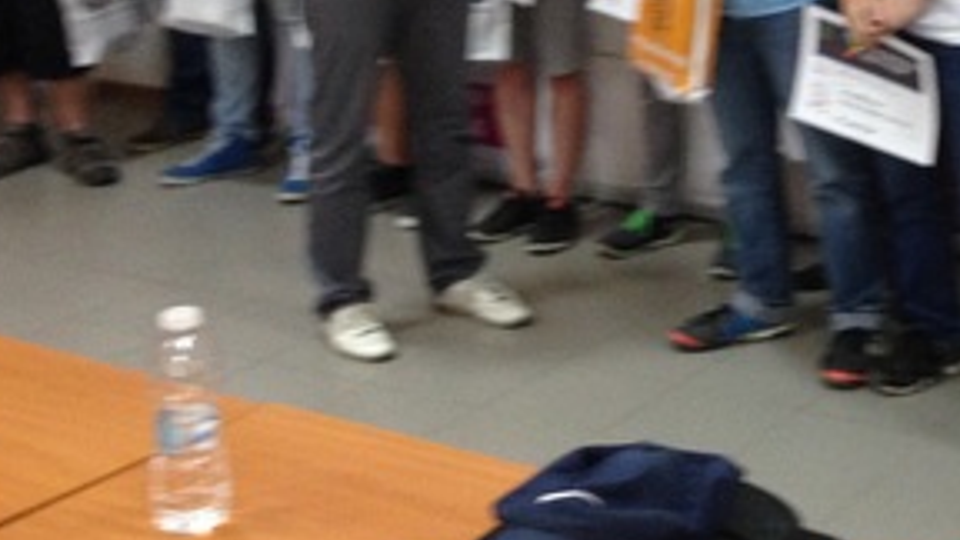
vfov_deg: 14.7
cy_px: -57
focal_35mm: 80
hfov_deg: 25.7
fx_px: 2036
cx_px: 857
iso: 200
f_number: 2.4
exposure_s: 1/20
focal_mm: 4.12
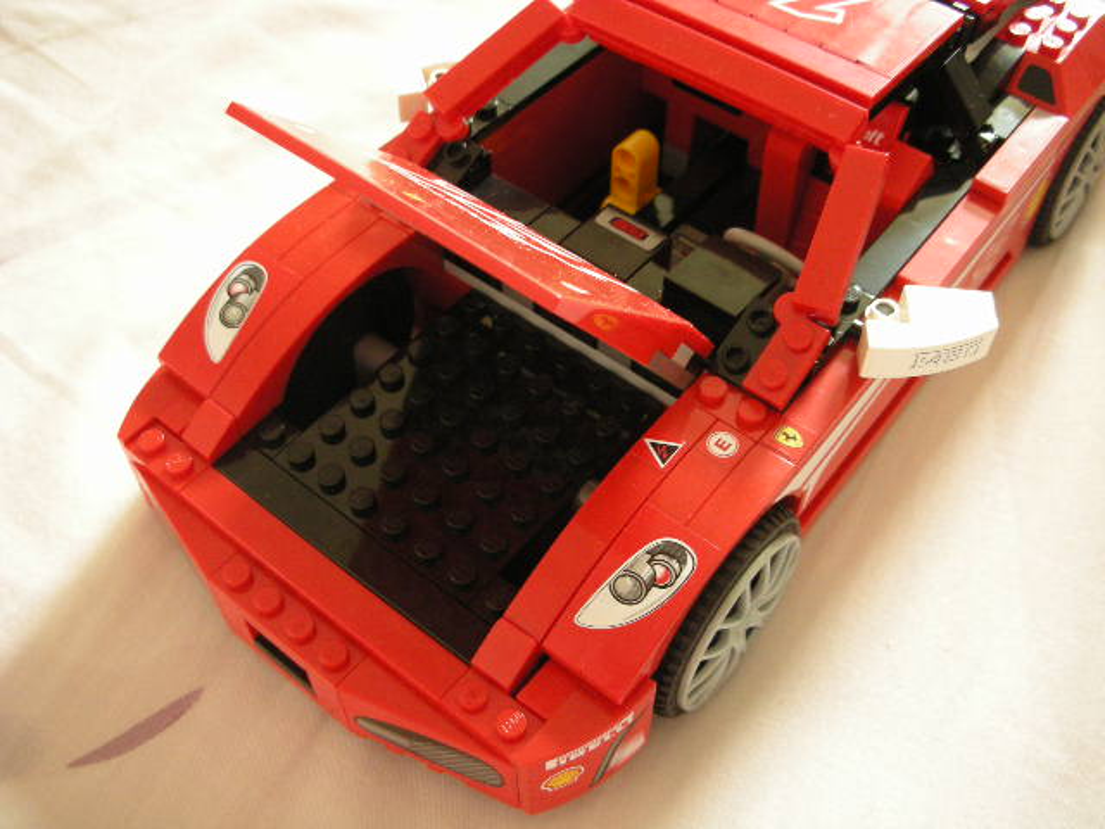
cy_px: 414
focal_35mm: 35
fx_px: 1117
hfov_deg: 52.6
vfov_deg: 40.7
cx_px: 552
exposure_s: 1/13.6
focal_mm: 5.8
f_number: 2.8
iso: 200
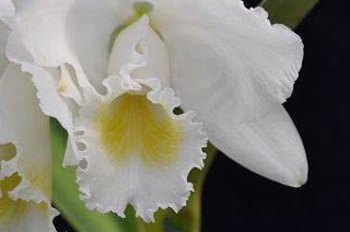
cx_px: 151
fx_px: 2047
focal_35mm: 211
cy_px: 67
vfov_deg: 6.5
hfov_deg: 9.8
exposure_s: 1/80
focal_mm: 75
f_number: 8
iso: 200
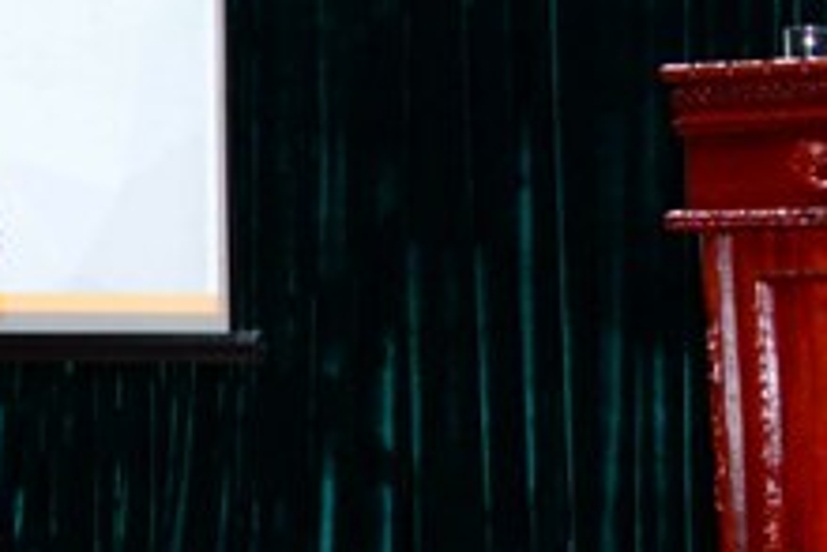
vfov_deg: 11.8
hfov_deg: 16.5
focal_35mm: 116
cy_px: 128
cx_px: -314
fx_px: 2666
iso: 2000
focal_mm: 34
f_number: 5.6
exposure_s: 1/100
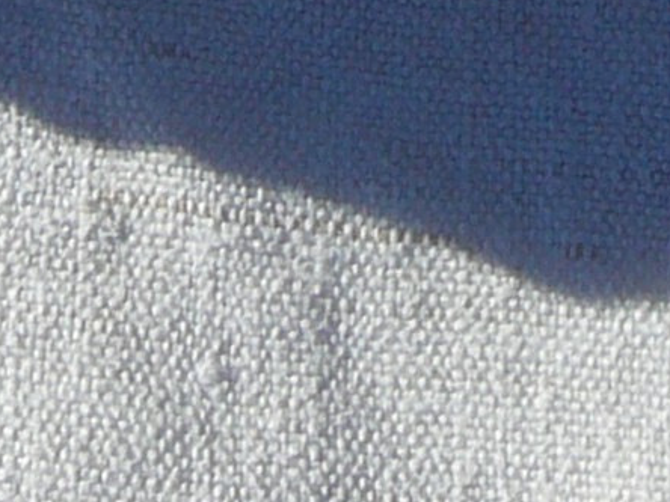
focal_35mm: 248
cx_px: 329
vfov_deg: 5.7
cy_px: -897
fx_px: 4800
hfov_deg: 8.0
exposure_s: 1/800
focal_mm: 6.4
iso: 80
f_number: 5
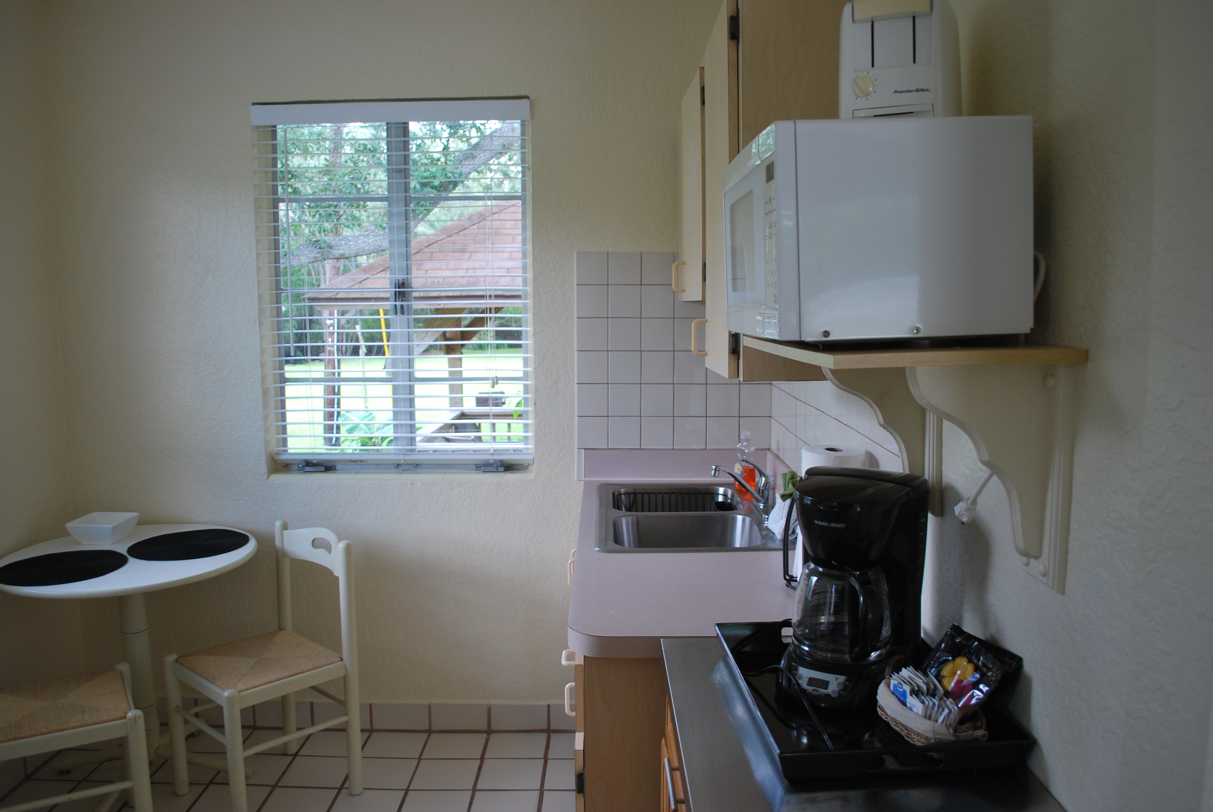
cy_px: 406
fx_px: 911
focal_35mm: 27
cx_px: 606
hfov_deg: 67.3
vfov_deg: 48.0
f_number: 4
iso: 200
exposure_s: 1/60
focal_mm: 18
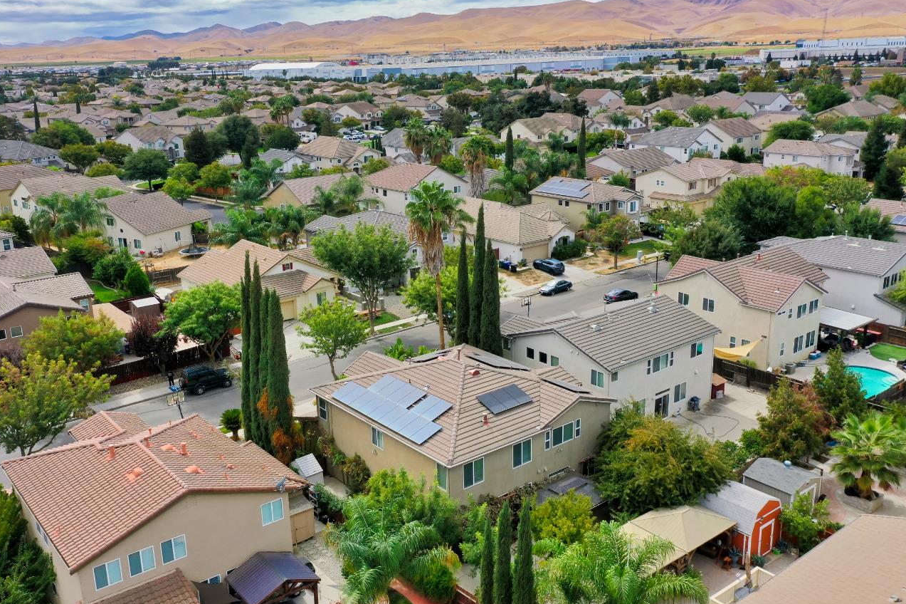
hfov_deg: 57.2
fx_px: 830
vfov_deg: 39.9
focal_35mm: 33
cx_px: 432
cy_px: 306
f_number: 5.6
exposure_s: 1/400
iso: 100
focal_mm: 10.26
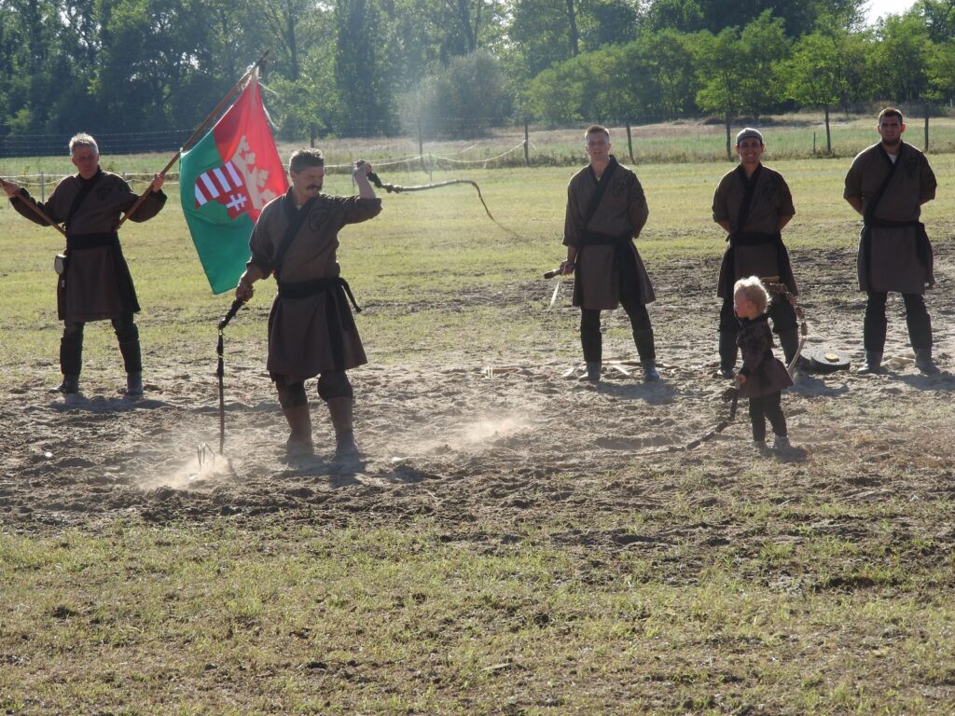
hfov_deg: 11.0
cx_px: 478
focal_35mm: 180
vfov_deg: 8.2
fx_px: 4966
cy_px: 358
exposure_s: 1/400
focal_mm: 32.2
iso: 100
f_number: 5.3
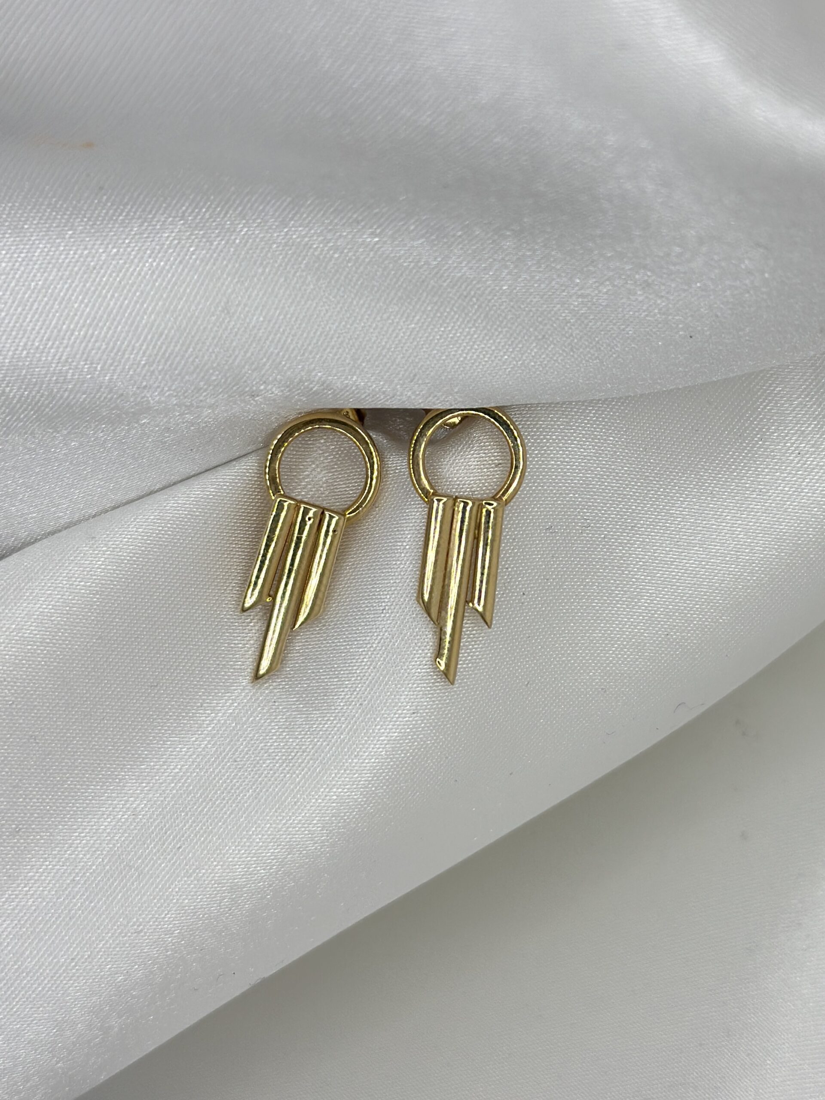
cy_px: 550
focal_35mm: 48
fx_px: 1525
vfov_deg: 39.7
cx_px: 412
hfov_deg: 30.3
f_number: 1.78
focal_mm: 6.86
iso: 100
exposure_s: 1/2469
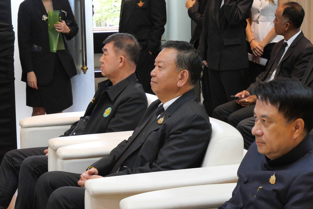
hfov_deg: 22.9
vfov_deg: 15.4
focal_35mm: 89
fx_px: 774
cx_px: 156
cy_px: 104
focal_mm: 43
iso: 3200
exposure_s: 1/60
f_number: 5.6
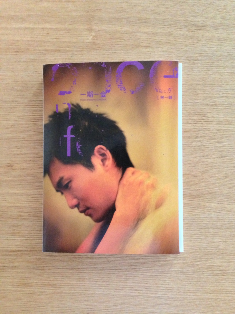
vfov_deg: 55.4
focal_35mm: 33
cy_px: 157
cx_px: 118
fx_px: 299
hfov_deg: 42.9
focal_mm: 4.13
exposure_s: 1/15
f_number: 2.4
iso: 800
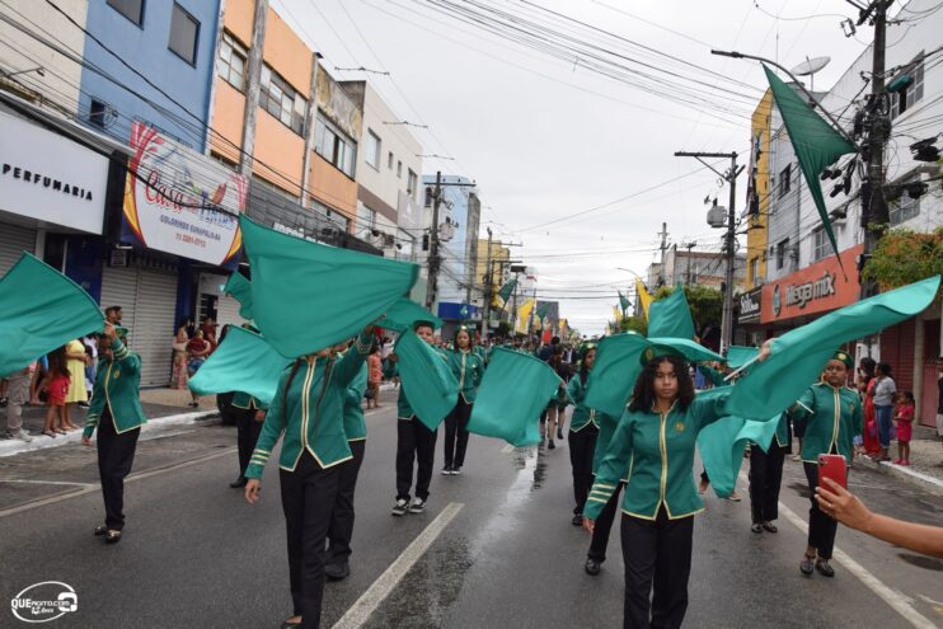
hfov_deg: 67.4
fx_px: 707
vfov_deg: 47.9
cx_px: 472
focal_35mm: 27
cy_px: 314
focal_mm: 18
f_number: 8
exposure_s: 1/200
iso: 100
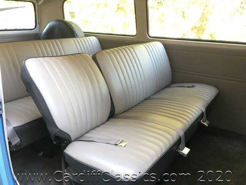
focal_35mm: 29
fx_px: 206
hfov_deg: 61.7
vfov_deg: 48.2
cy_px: 92
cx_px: 123
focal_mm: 4.15
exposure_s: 1/30
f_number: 2.2
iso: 50
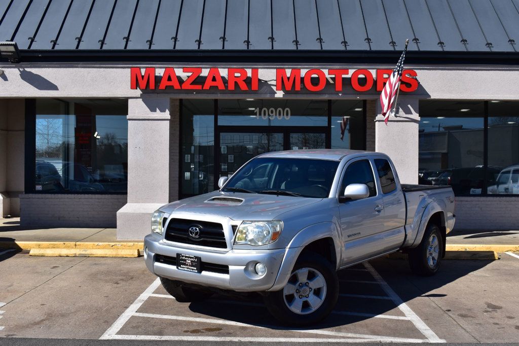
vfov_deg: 30.8
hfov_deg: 45.0
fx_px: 627
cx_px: 260
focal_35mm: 44
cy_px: 173
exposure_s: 1/500
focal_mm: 29
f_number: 11
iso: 250
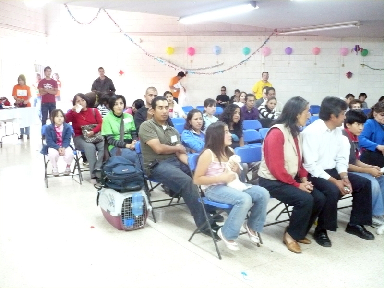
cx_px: 192
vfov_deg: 40.7
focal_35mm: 35
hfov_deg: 52.6
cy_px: 144
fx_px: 388
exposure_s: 1/15
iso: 800
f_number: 2.8
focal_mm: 5.8
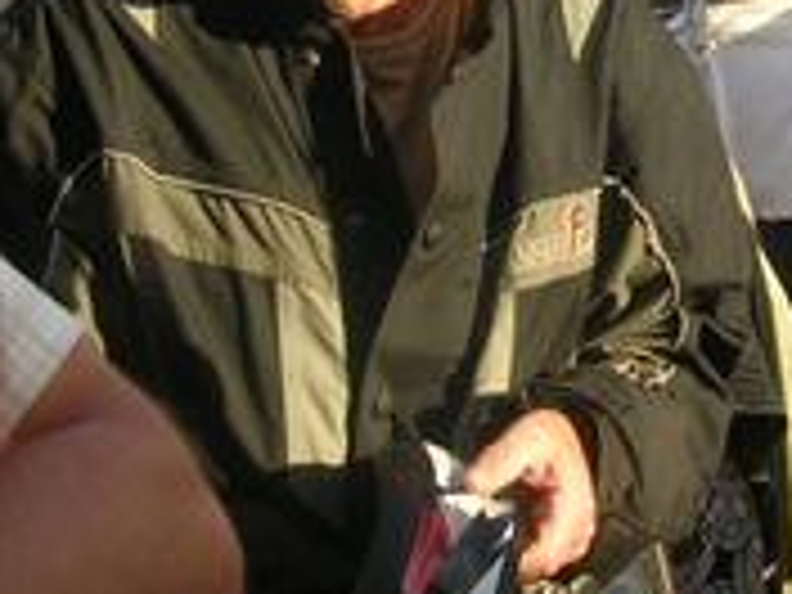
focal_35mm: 127
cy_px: 86
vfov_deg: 11.6
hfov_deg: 15.4
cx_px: 608
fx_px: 2906
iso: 50
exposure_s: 1/272
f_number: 2.8
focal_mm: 5.8
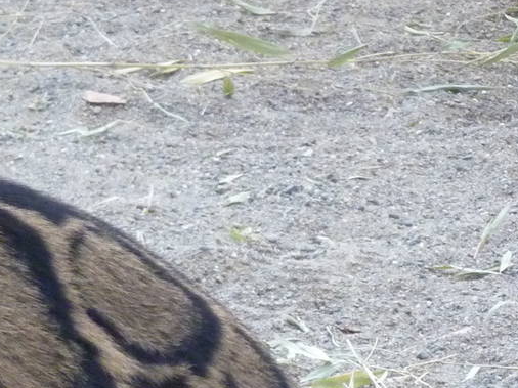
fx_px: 5250
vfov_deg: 4.2
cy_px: 333
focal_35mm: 351
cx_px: -213
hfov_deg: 5.6
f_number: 4.4
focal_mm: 18.2
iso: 400
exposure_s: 1/50
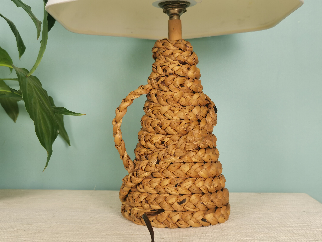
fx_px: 446
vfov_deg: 30.3
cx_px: 161
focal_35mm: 48
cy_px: 121
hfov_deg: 39.7
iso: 80
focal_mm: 5.58
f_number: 1.8
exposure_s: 1/100
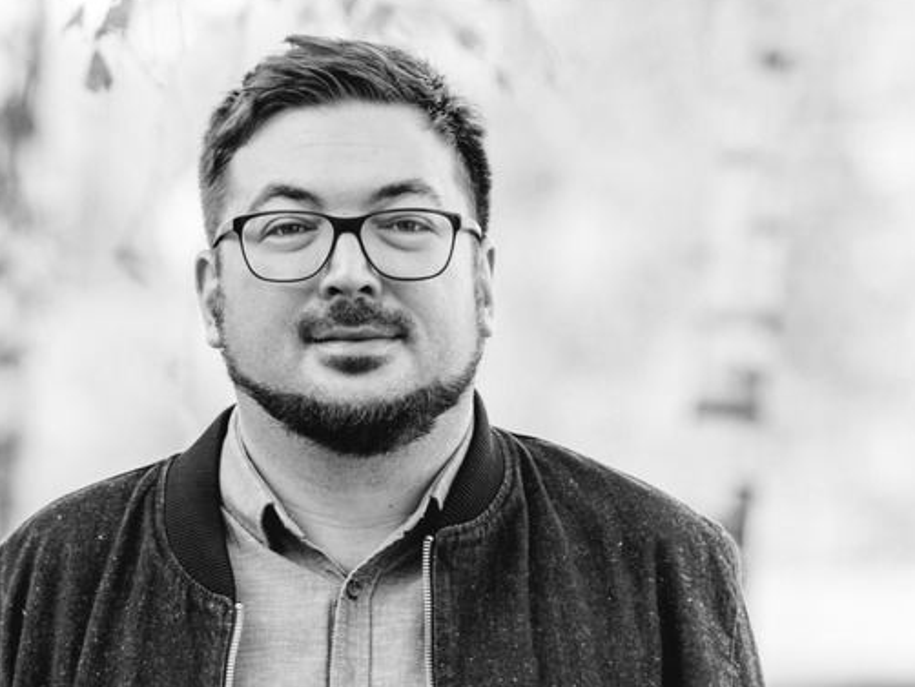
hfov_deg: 7.1
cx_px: 561
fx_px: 7378
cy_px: 406
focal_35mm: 279
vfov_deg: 5.3
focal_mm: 130
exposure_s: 1/400
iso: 400
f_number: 3.5
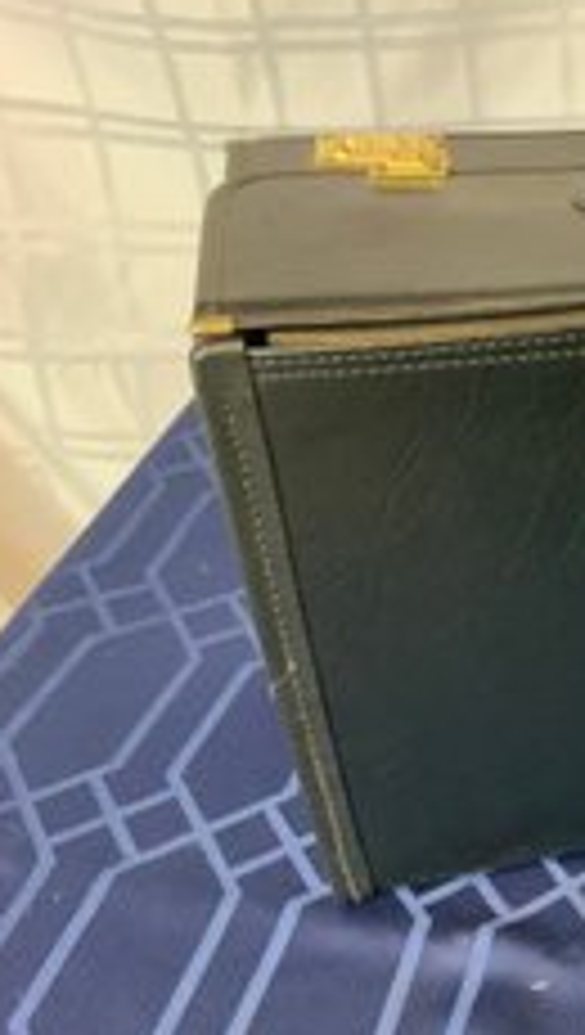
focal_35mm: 47
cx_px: 763
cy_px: 515
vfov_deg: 43.7
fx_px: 1291
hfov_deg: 22.7
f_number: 1.8
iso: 320
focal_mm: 3
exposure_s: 1/30
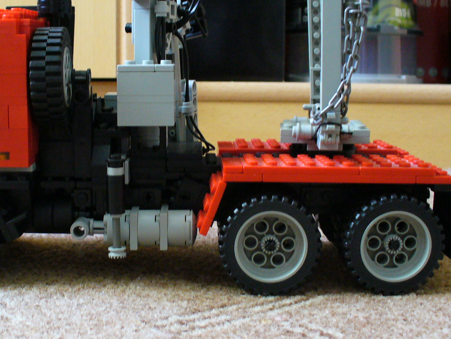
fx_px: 795
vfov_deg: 24.0
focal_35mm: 61
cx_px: 167
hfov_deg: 31.5
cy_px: 155
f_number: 2.8
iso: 200
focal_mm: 6.1
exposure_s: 1/15
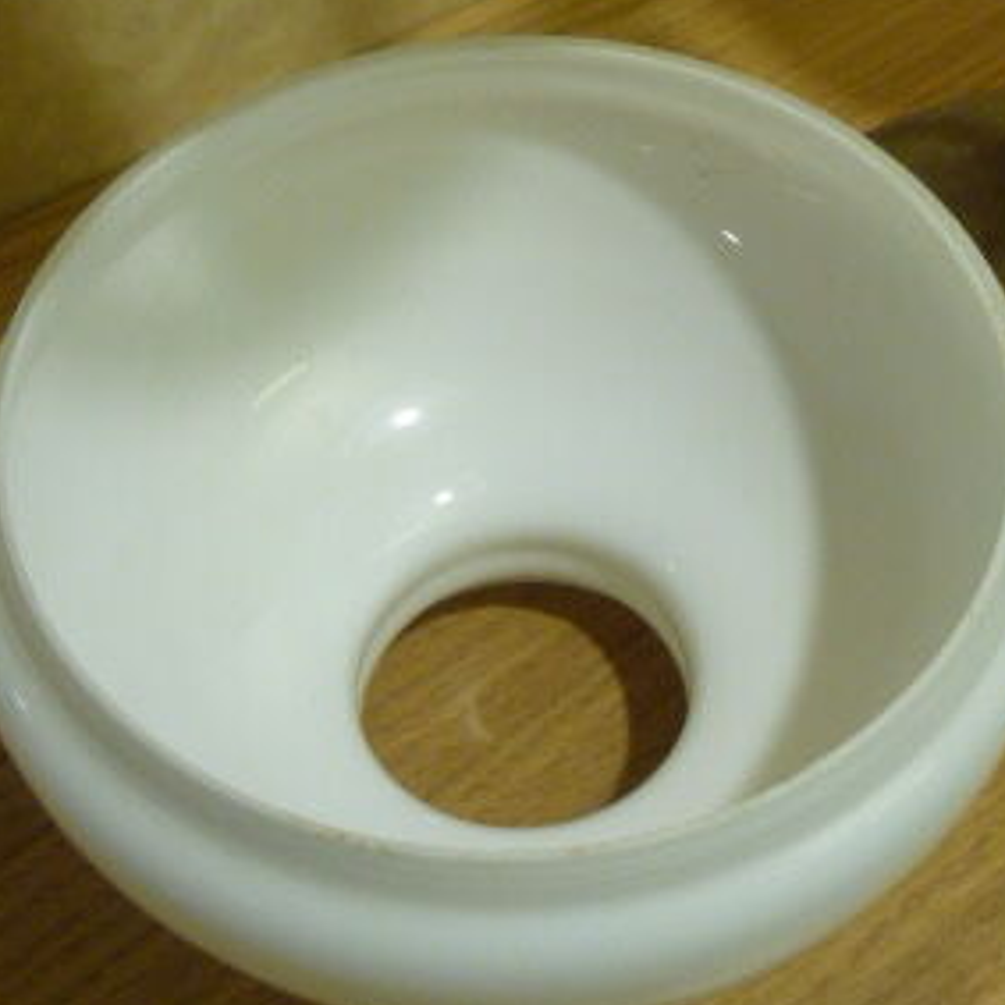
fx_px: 1839
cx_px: 657
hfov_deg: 30.4
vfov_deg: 30.2
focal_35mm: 56
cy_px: 288
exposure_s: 1/30
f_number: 3.3
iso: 200
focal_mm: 4.7
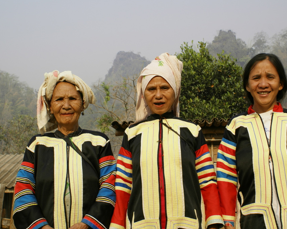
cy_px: 114
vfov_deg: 34.1
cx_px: 153
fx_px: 374
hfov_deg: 42.0
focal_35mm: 44
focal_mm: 26
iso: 200
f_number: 9
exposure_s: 1/250
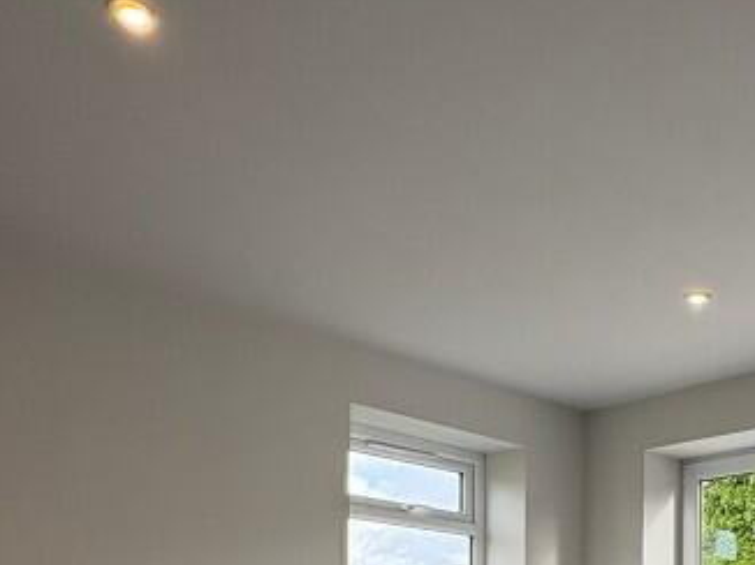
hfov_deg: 40.4
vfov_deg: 28.6
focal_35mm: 44
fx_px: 959
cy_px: 676
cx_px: 646
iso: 64
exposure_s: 1/125
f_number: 2.2
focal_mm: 2.22
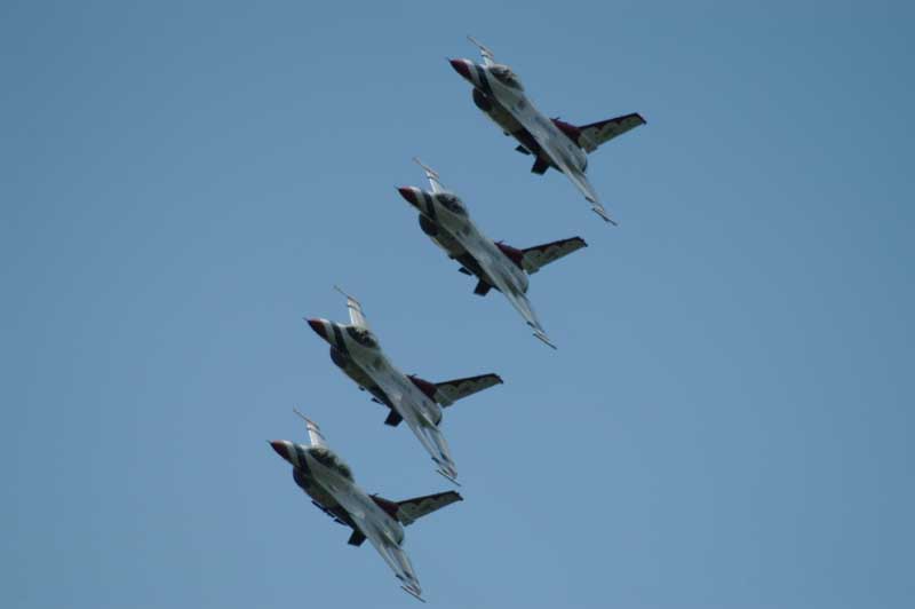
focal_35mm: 450
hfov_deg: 4.6
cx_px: 458
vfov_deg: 3.0
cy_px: 304
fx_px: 11428
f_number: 5.6
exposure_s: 1/2000
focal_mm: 300
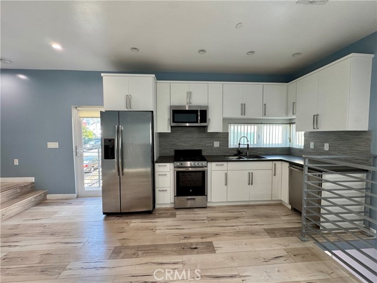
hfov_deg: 102.1
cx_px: 188
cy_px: 142
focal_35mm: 14
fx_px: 152
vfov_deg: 85.7
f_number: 2.2
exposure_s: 1/120
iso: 250
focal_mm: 2.22
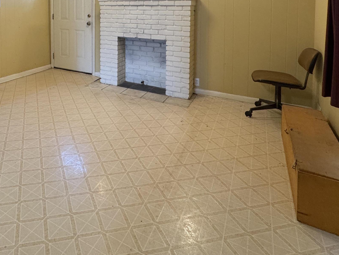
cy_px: 14
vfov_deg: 45.3
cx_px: 80
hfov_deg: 61.2
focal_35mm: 27
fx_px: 264
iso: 250
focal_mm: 2.22
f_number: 2.2
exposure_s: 1/120
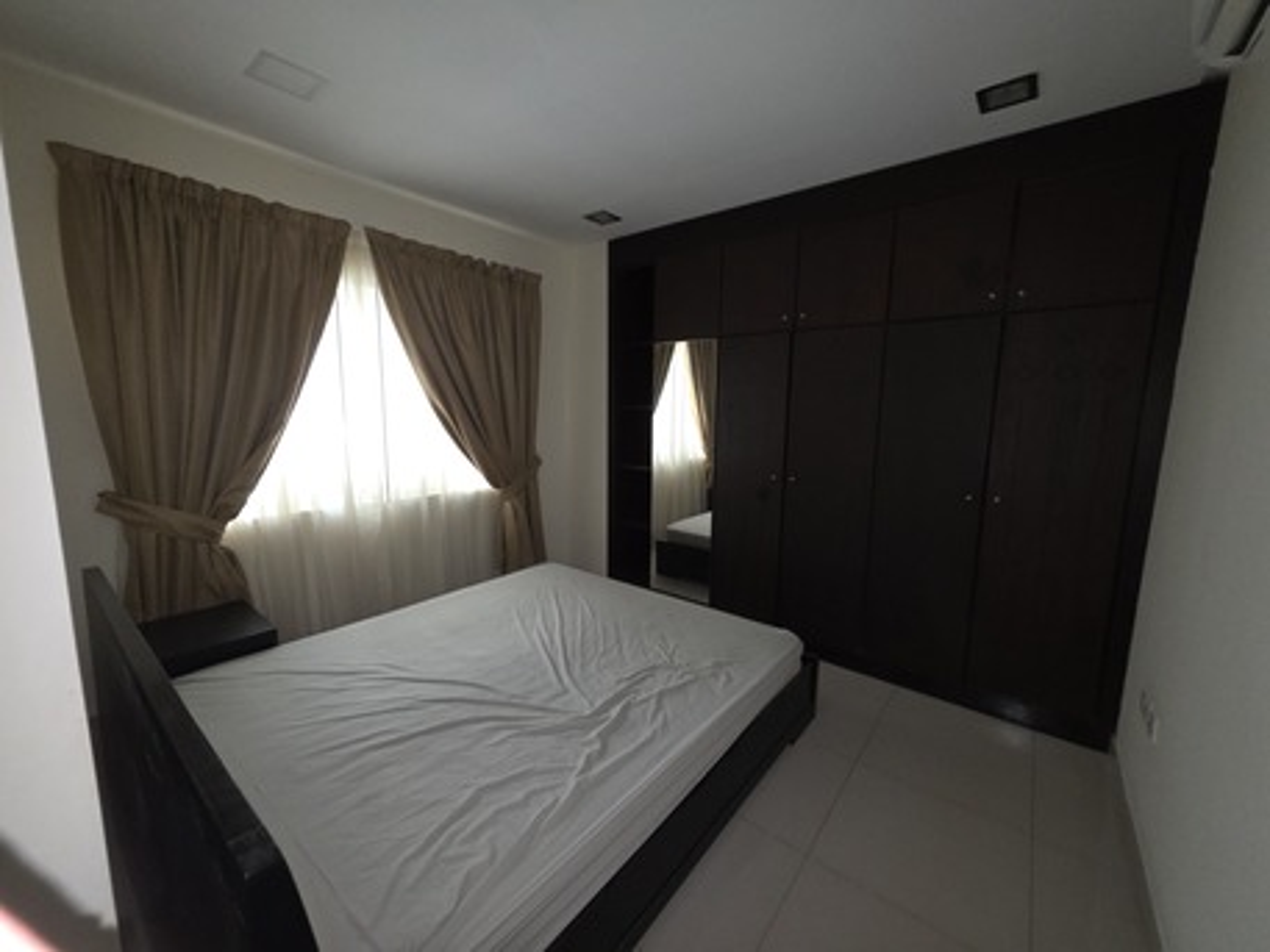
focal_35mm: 13
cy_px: 476
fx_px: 477
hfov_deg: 106.2
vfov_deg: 89.9
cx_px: 635
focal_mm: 2.2
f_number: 1.9
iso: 250
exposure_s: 1/33.3
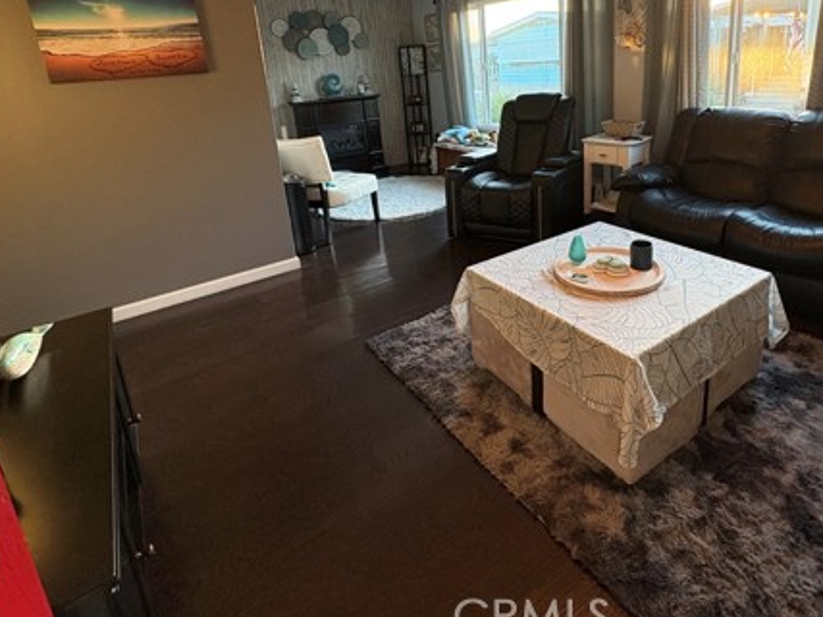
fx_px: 499
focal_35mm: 21
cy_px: 181
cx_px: 472
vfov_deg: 61.1
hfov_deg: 78.5
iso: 400
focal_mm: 2.22
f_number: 2.2
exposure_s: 1/60
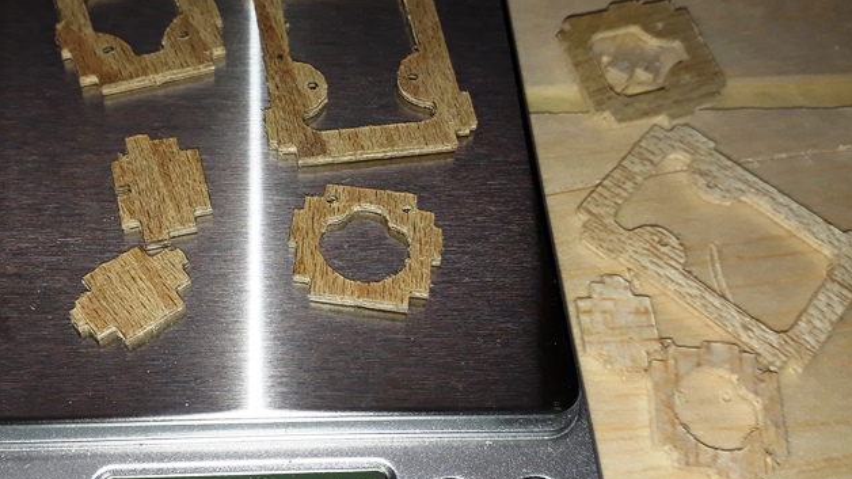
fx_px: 678
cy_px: 258
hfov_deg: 64.3
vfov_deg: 38.9
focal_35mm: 30
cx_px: 431
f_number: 1.9
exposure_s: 1/331
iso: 40
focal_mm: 3.6
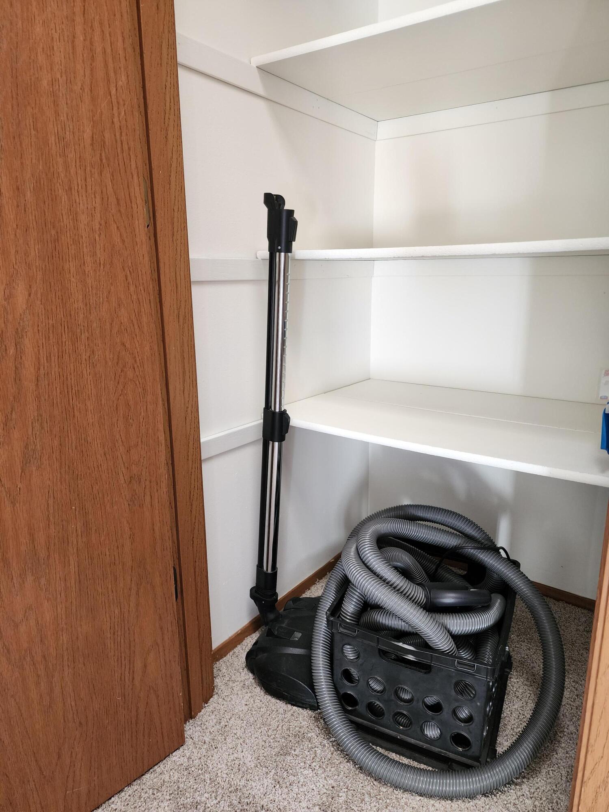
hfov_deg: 58.9
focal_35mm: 23
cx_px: 304
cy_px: 406
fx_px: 540
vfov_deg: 73.9
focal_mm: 6.4
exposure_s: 1/60
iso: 500
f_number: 1.8
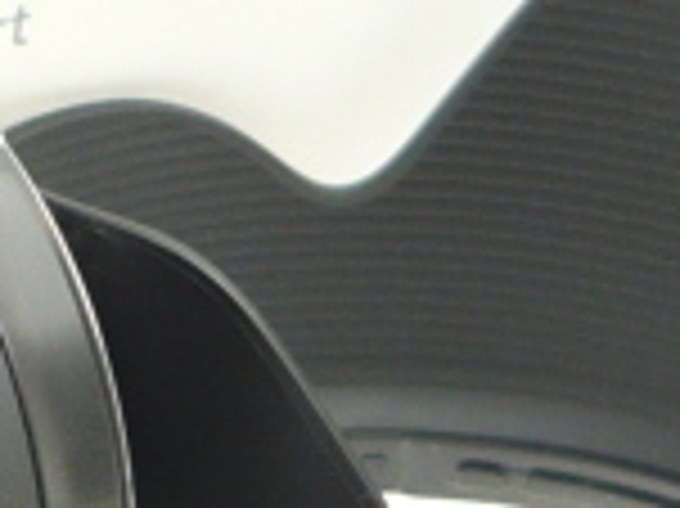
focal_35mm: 307
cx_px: -221
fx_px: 6026
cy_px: 81
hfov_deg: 6.4
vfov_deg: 4.8
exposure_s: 1/50
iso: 100
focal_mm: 6
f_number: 2.9
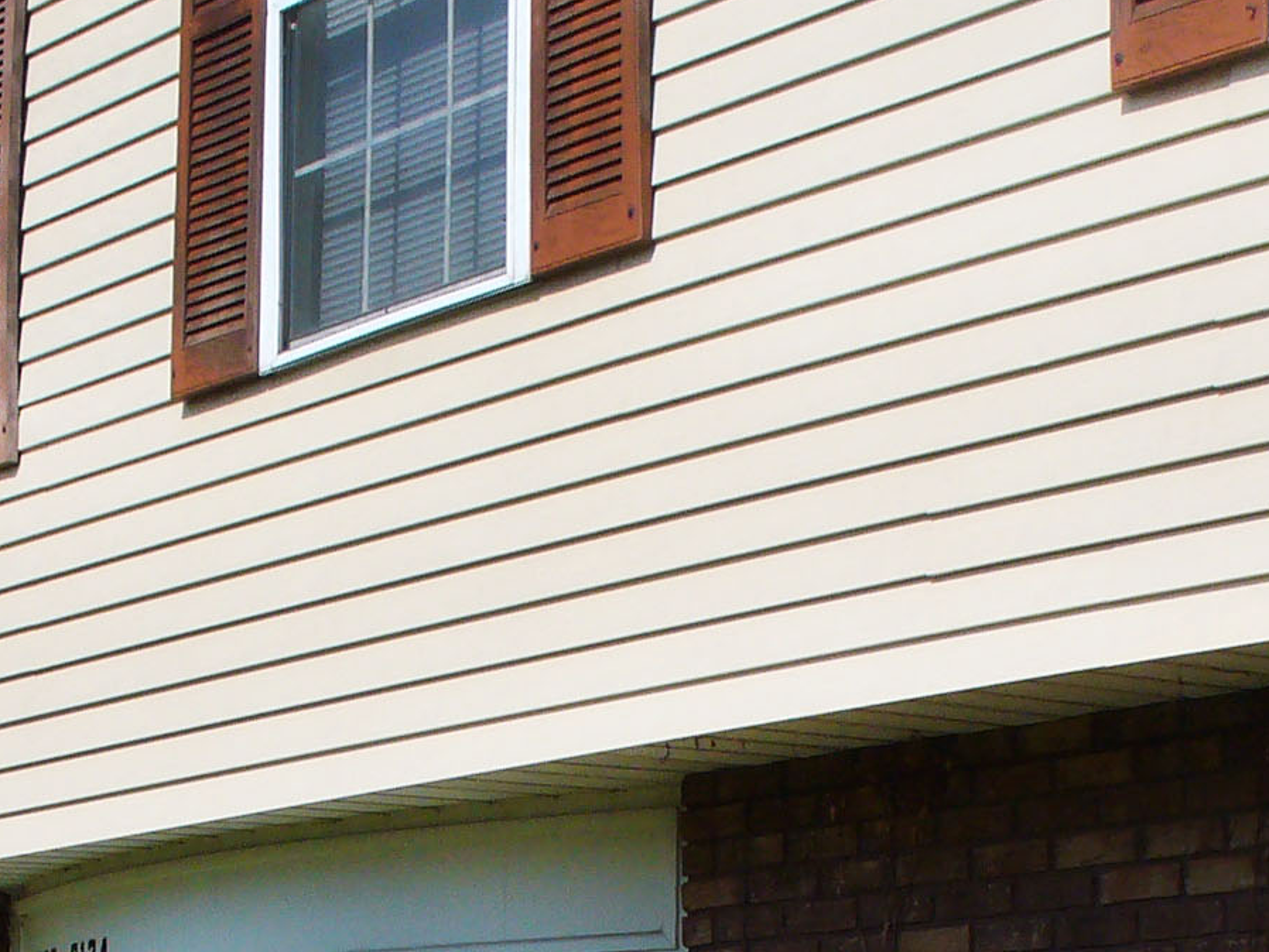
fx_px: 4254
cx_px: 529
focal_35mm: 116
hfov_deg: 17.0
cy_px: 1201
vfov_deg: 12.4
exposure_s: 1/640
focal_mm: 6.1
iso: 80
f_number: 5.6
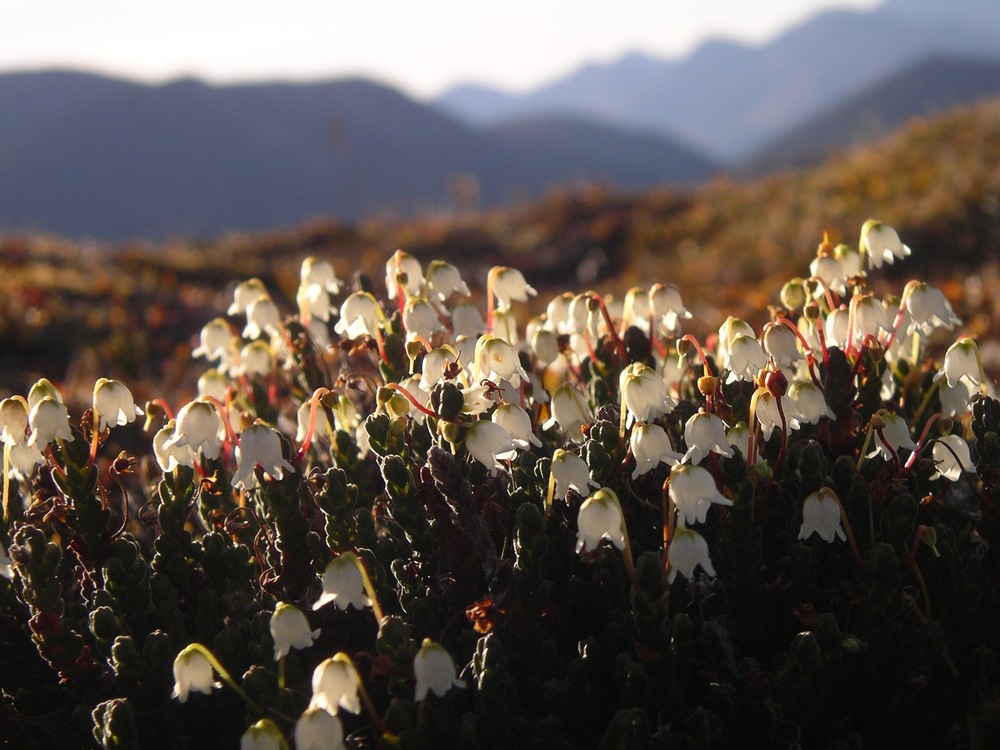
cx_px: 500
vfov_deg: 15.6
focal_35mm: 95
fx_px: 2744
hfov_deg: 20.7
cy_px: 375
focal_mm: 14.7
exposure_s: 1/400
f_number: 3.8
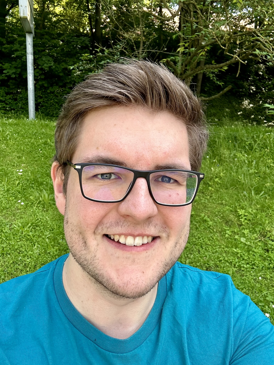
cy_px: 182
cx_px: 137
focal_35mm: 30
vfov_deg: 60.0
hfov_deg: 46.8
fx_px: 317
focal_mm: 2.69
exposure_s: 1/244
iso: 25
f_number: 1.9
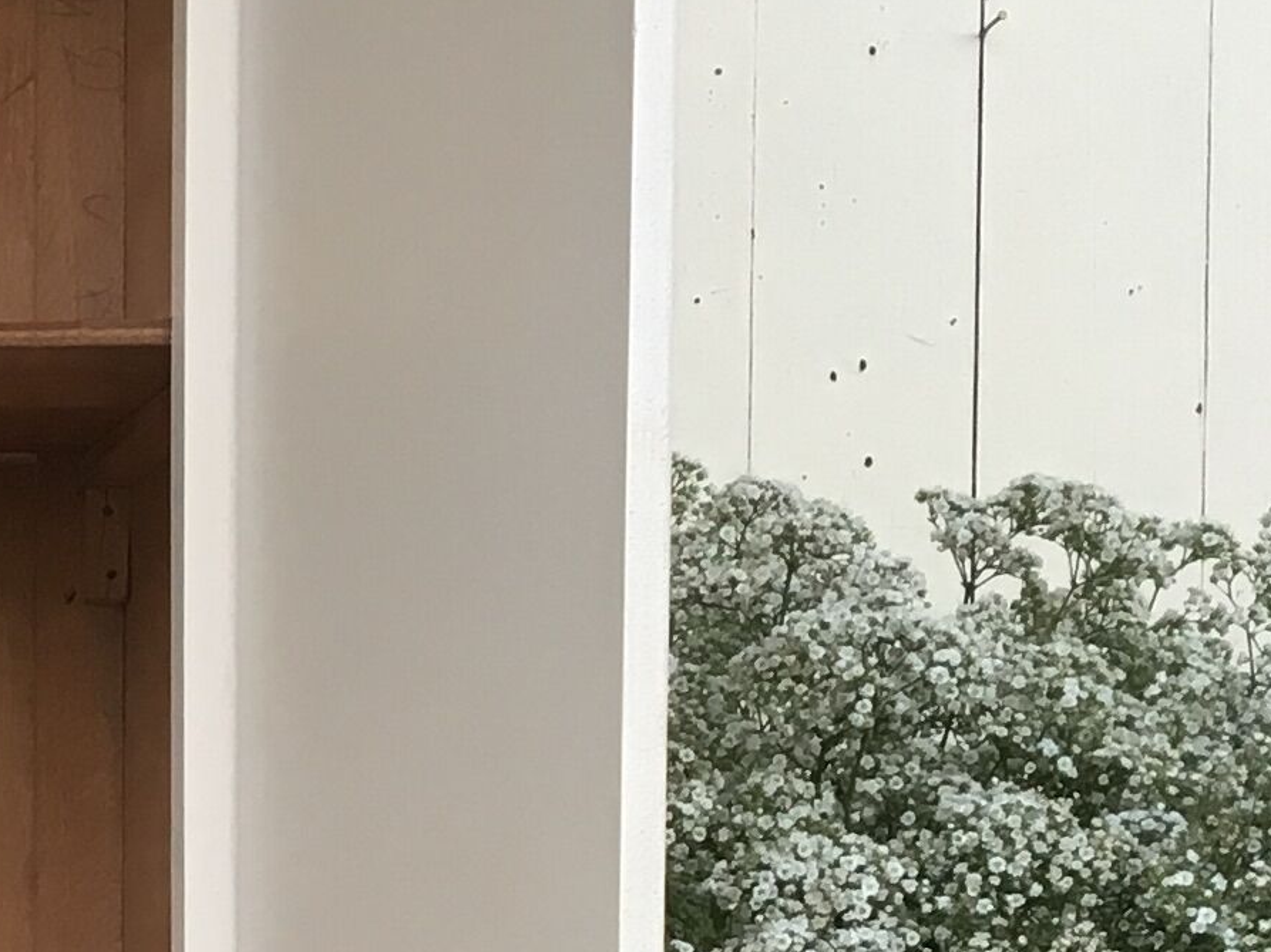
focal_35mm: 131
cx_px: -714
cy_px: 1282
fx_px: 4808
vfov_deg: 11.0
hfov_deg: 14.0
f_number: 2.2
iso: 25
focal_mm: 4.15
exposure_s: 1/33
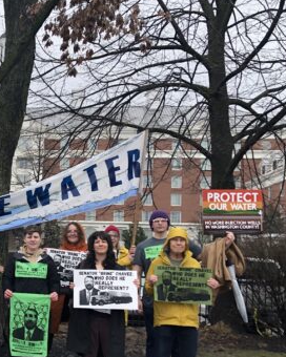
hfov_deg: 25.1
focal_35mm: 56
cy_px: 244
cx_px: -36
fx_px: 593
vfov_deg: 33.2
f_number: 1.8
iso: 20
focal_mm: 3.99
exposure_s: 1/783
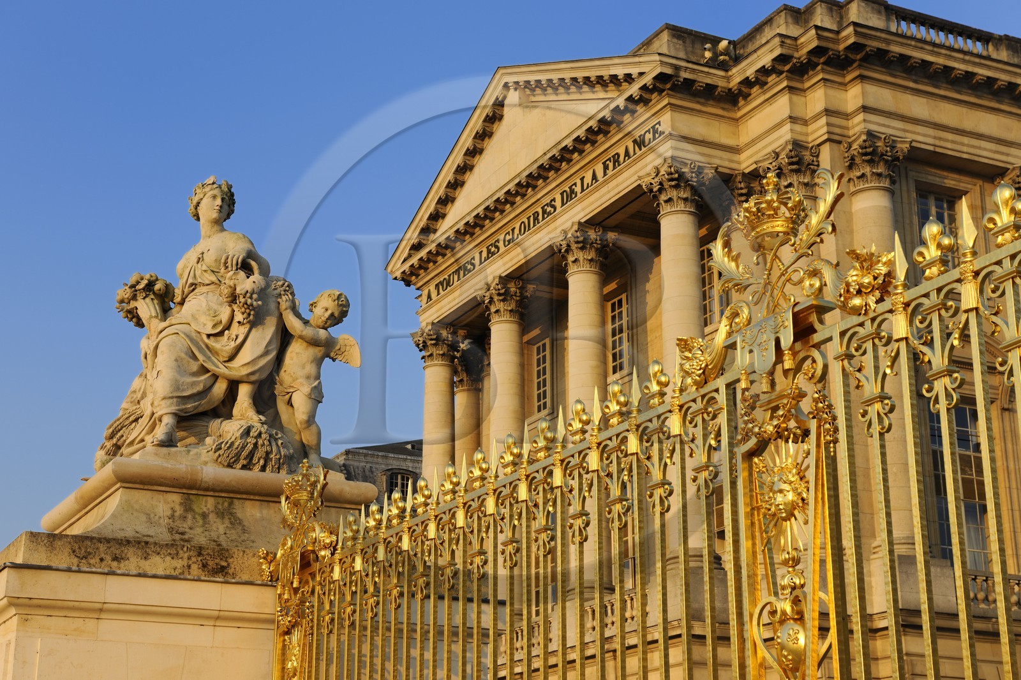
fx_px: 1644
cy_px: 340
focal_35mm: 58
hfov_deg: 34.5
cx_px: 510
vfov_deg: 23.4
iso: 100
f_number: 8
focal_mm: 58
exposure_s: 1/100
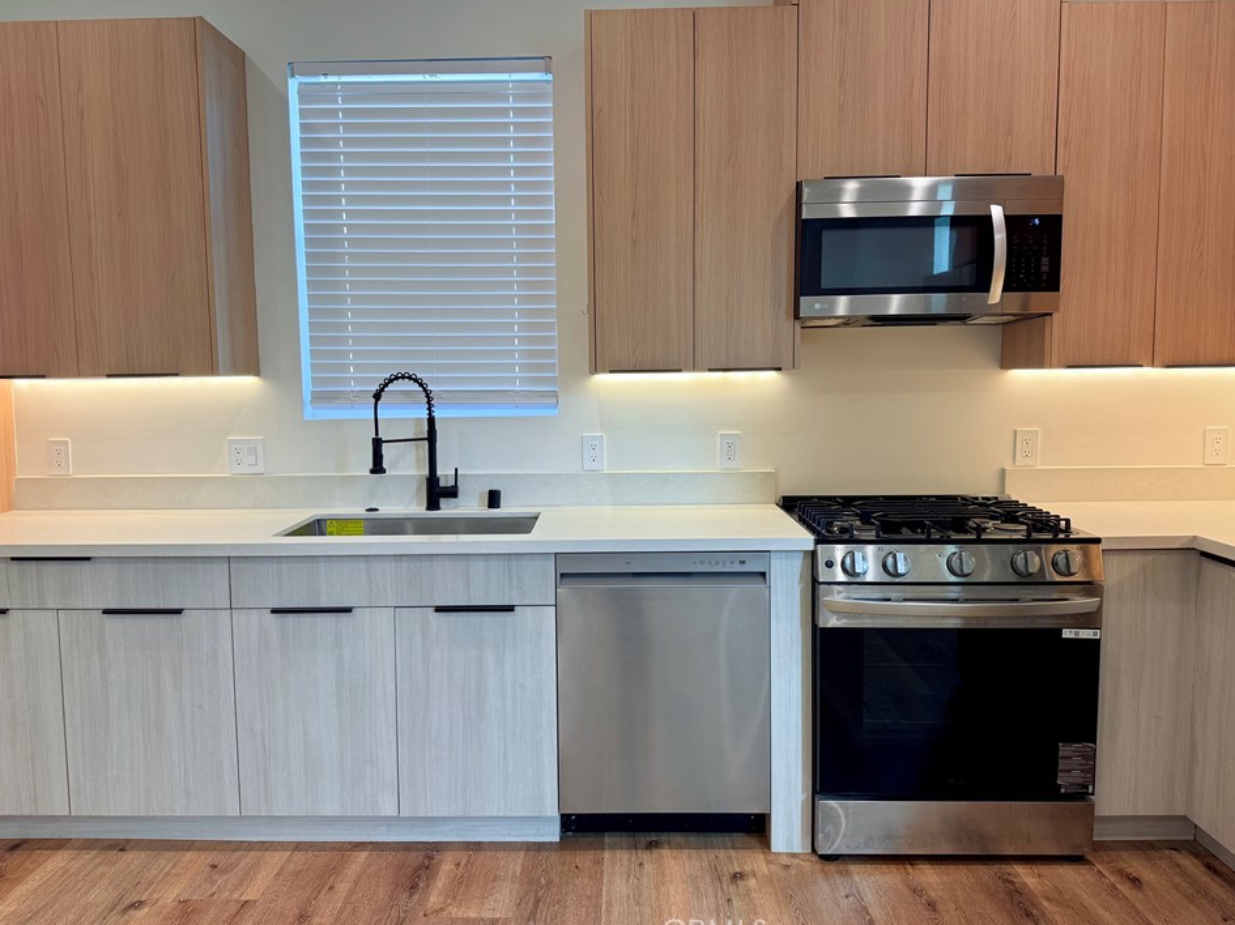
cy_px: 449
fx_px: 927
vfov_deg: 53.0
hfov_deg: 67.3
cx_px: 599
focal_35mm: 26
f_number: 1.78
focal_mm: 6.76
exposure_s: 1/120
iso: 125
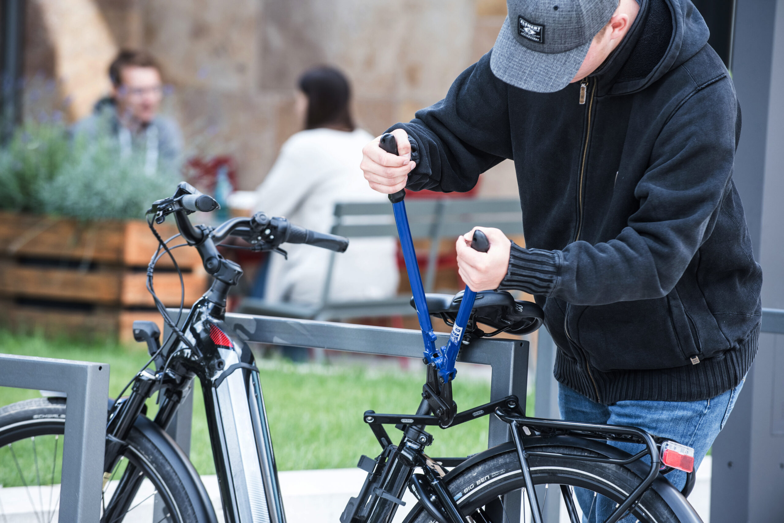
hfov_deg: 11.4
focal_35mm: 180
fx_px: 3921
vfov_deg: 7.6
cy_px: 262
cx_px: 392
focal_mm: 180
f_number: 4.5
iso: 400
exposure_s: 1/200
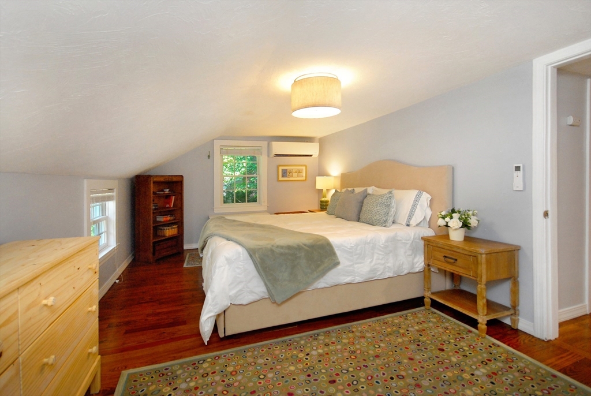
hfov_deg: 100.3
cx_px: 296
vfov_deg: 77.5
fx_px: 247
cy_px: 198
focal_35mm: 15
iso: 640
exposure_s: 1/60
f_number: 5
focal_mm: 10
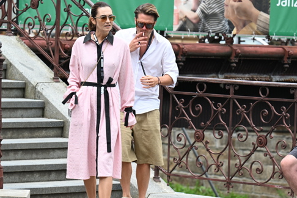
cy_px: 106
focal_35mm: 227
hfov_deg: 9.1
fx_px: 1873
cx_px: 133
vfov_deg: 6.1
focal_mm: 160
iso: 1250
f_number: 5.6
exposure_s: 1/1600
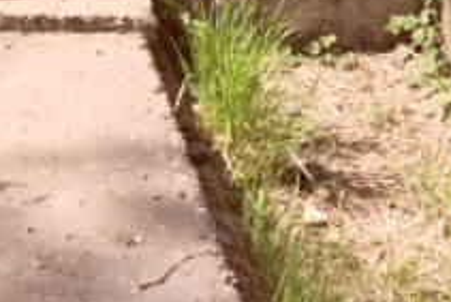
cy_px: 173
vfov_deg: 11.3
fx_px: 1517
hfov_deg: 16.4
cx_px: -41
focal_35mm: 121
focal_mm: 3.9
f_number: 3.2
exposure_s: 1/180
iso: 80
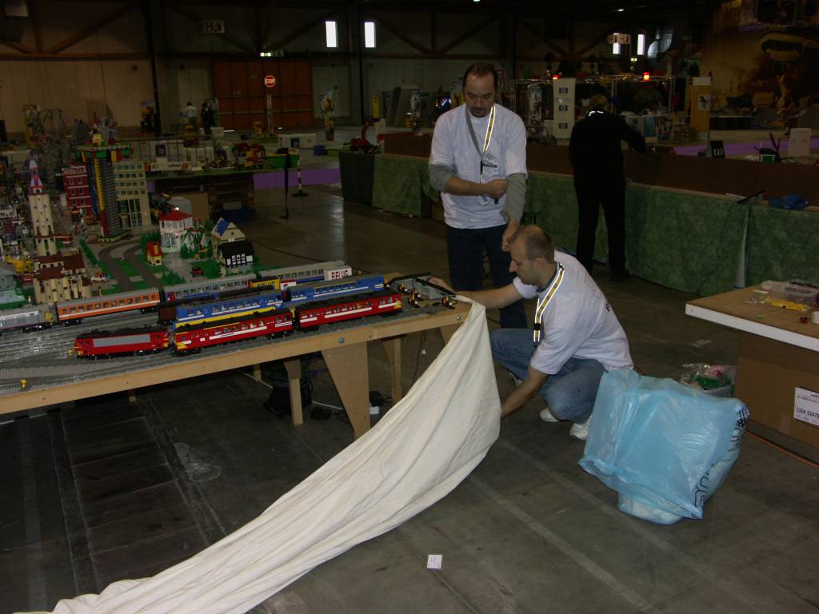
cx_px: 410
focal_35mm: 30
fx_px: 710
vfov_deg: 46.8
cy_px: 307
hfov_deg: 60.0
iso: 200
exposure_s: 1/50
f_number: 2.8
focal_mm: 7.71
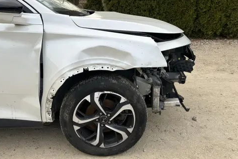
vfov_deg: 36.8
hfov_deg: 52.9
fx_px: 238
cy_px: 85
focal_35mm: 36
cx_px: 97
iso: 50
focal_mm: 5.7
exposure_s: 1/588
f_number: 1.5
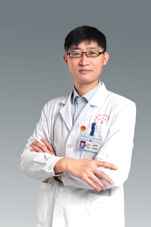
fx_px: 315
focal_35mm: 50
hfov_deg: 27.0
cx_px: 76
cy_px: 114
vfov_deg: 39.6
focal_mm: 50
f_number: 4
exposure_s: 1/80
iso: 640
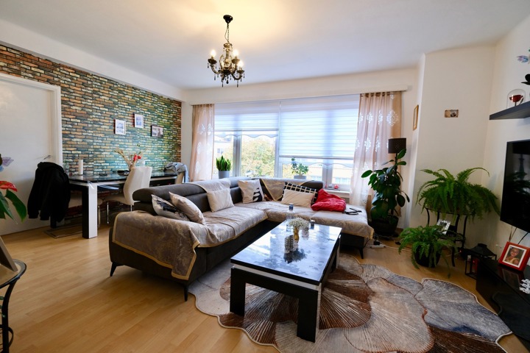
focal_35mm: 15
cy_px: 176
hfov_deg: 100.4
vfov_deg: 77.3
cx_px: 265
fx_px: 221
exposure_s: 1/30
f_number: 4
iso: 1000
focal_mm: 10
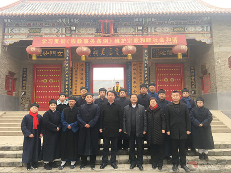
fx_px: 194
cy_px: 86
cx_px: 116
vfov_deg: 48.2
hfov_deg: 61.7
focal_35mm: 29
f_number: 2.2
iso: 32
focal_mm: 4.15
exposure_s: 1/100
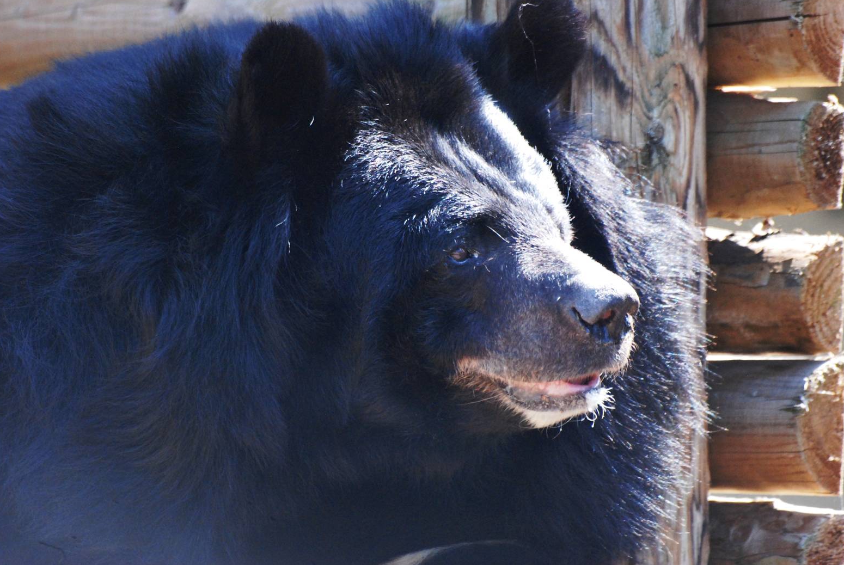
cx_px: 412
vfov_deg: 3.3
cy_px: 276
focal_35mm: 418
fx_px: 9813
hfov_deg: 4.9
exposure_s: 1/400
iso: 1600
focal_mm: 270
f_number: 5.6
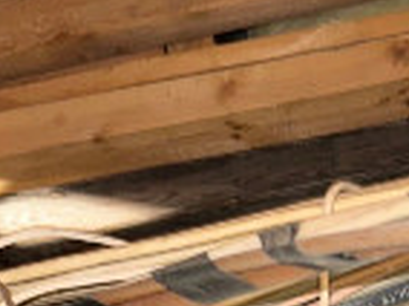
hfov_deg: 13.1
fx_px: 1758
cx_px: 410
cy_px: 391
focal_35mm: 149
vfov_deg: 9.8
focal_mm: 6
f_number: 2.4
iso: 16
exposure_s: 1/1089
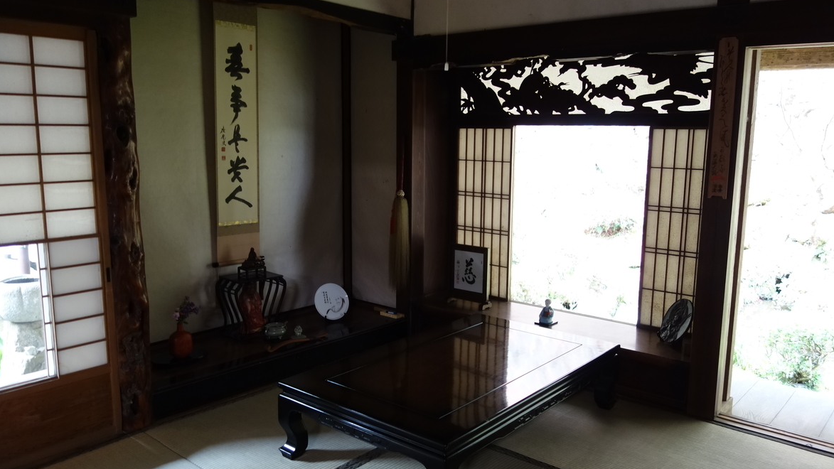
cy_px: 244
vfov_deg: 38.9
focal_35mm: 30
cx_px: 424
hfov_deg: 64.3
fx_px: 663
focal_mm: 10.4
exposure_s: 1/30
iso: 400
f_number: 1.8
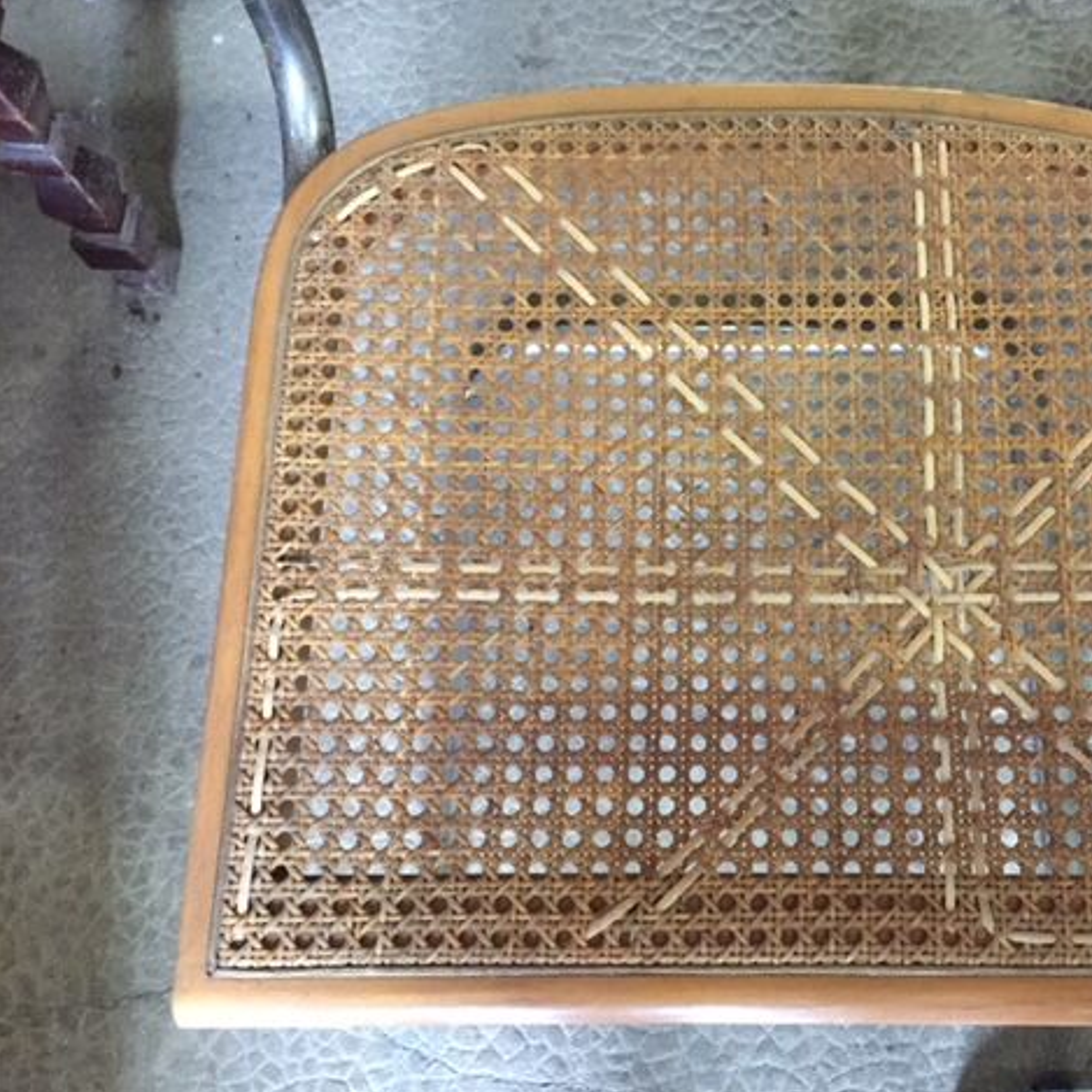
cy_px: 549
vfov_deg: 47.2
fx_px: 1249
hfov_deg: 46.4
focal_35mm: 35
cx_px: 738
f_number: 2.2
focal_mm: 4.15
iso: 320
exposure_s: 1/17
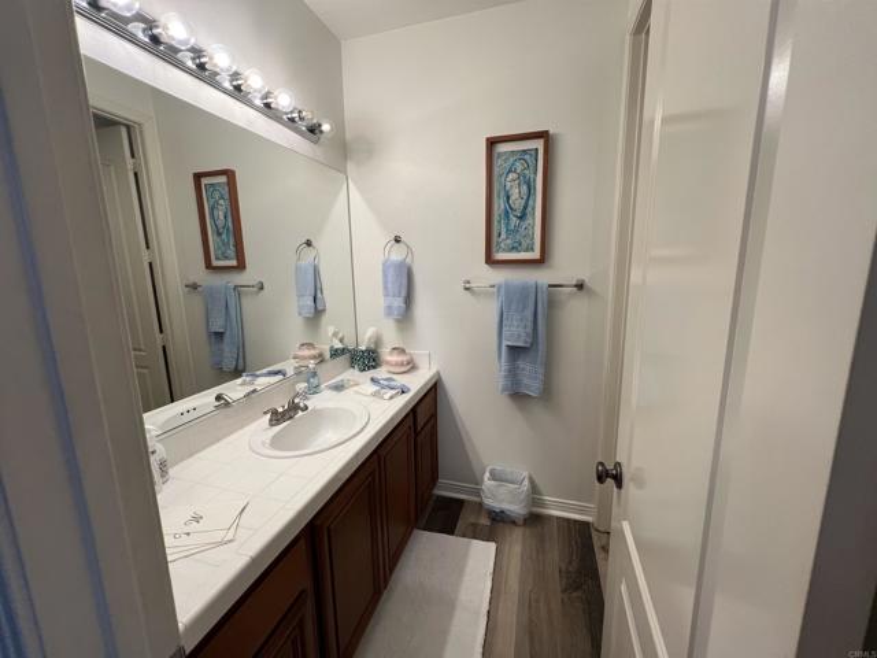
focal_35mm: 13
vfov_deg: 89.9
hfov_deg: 106.2
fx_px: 329
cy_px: 329
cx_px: 438
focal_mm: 1.57
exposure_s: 1/120
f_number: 1.8
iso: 125
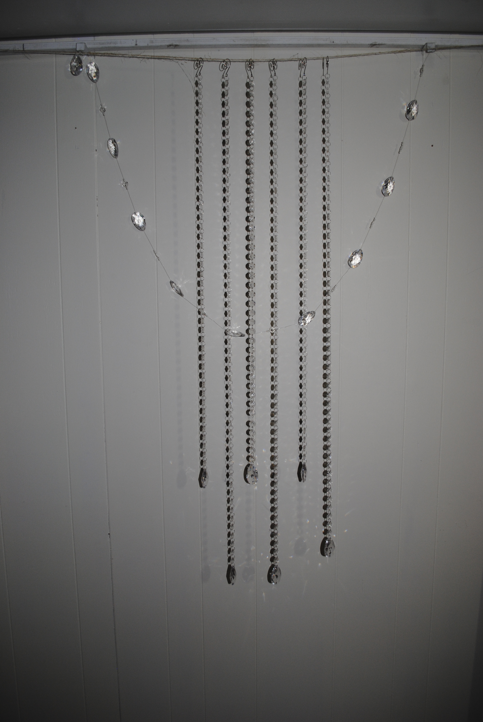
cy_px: 361
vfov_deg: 67.3
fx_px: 542
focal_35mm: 27
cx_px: 242
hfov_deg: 48.0
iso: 200
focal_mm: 18
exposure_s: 1/60
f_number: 3.5
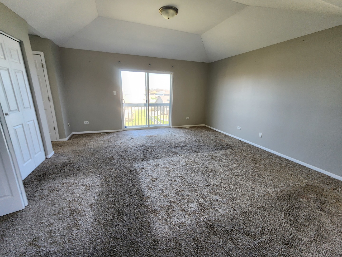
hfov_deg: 106.2
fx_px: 128
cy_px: 128
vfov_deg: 89.9
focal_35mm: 13
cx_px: 171
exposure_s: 1/60
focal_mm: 2.2
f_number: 2.2
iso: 80
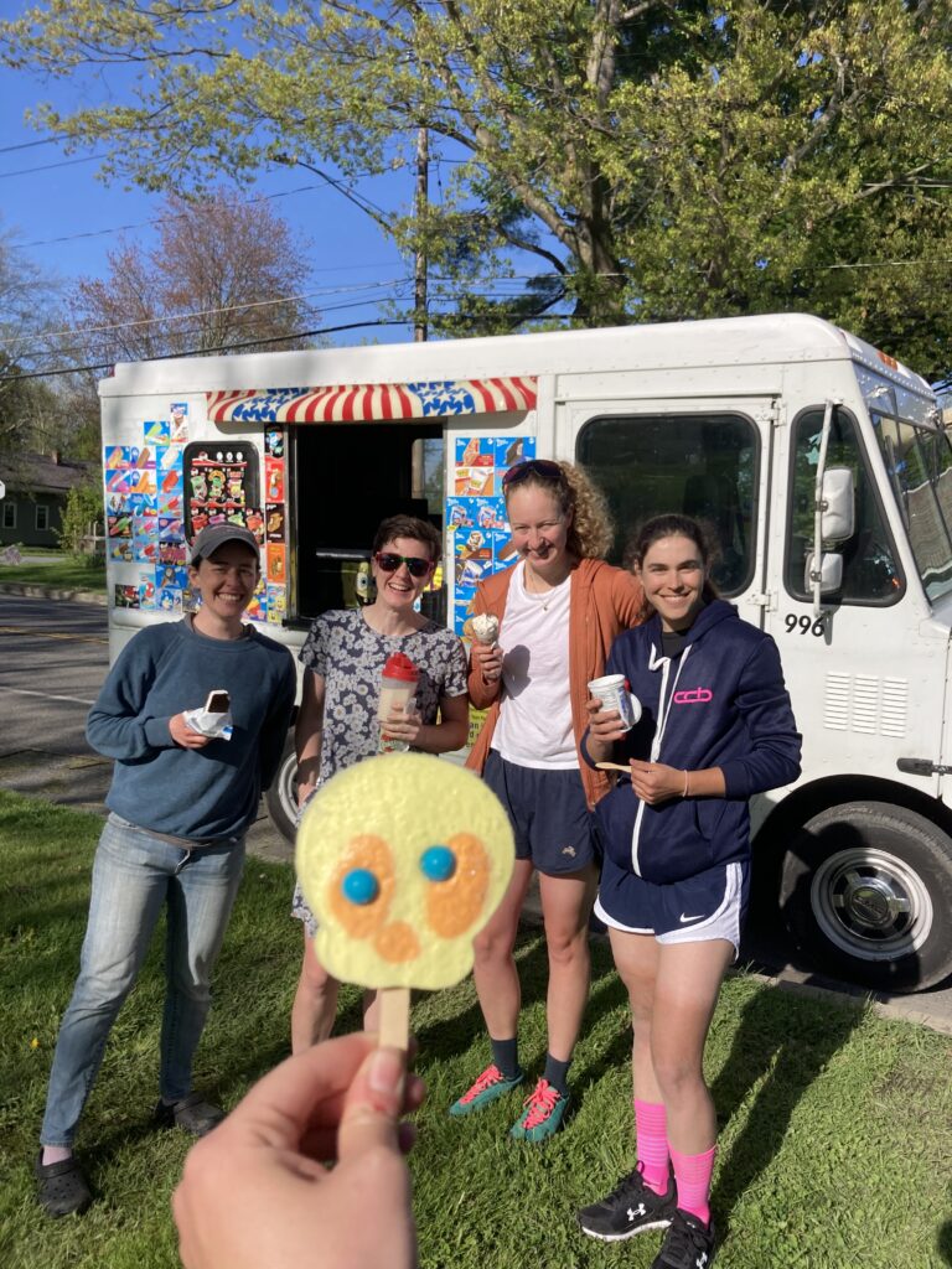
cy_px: 634
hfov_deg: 49.7
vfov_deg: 63.4
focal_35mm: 28
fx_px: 1027
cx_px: 476
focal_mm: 3.99
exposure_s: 1/2703
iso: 20
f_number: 1.8
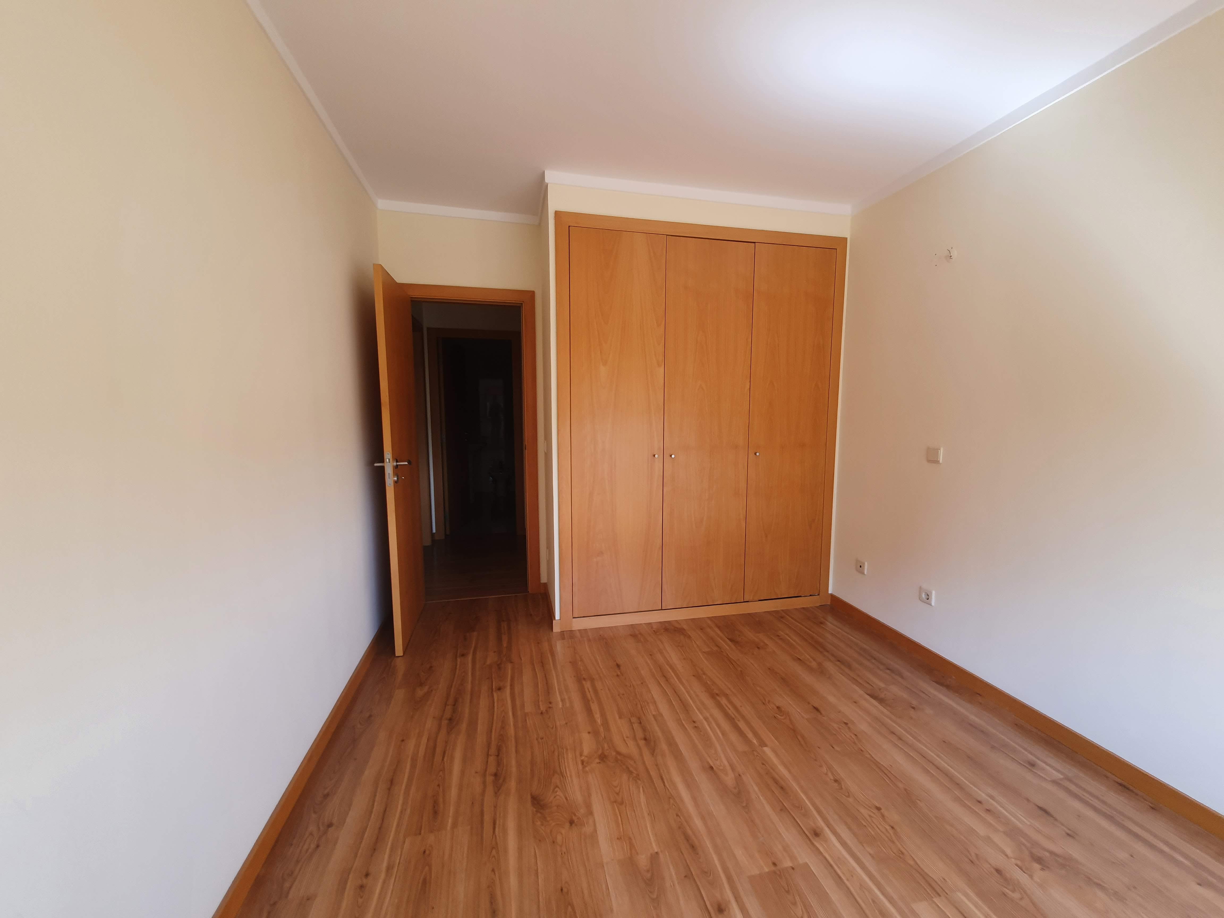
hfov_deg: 106.2
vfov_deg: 89.9
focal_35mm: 13
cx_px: 612
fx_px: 460
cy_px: 459
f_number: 2.2
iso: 50
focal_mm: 1.8
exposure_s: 1/60
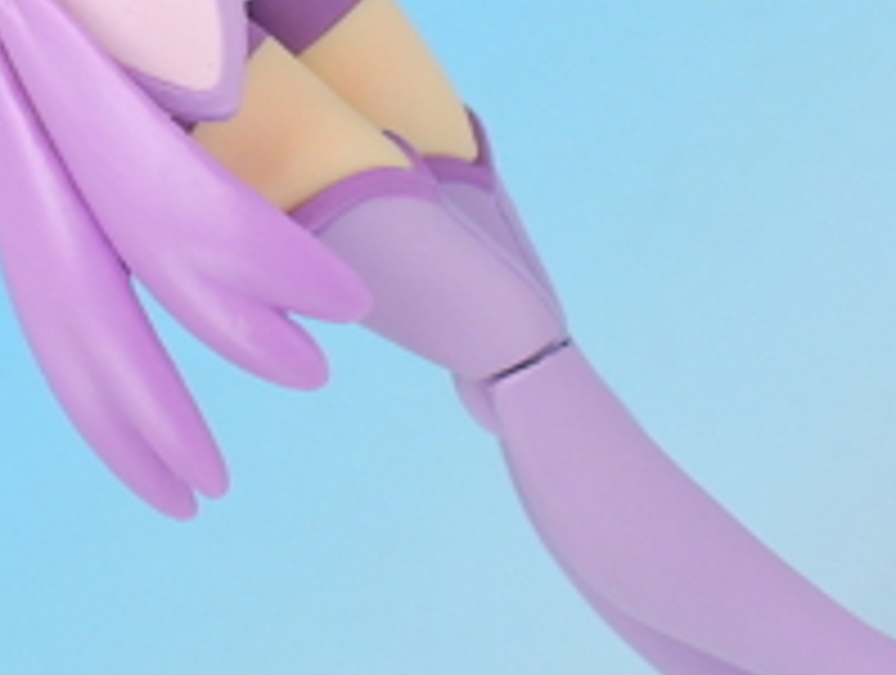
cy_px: -68
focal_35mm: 316
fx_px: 8194
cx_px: 158
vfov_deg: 4.7
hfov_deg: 6.3
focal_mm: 22.4
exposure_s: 1/3
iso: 80
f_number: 5.8
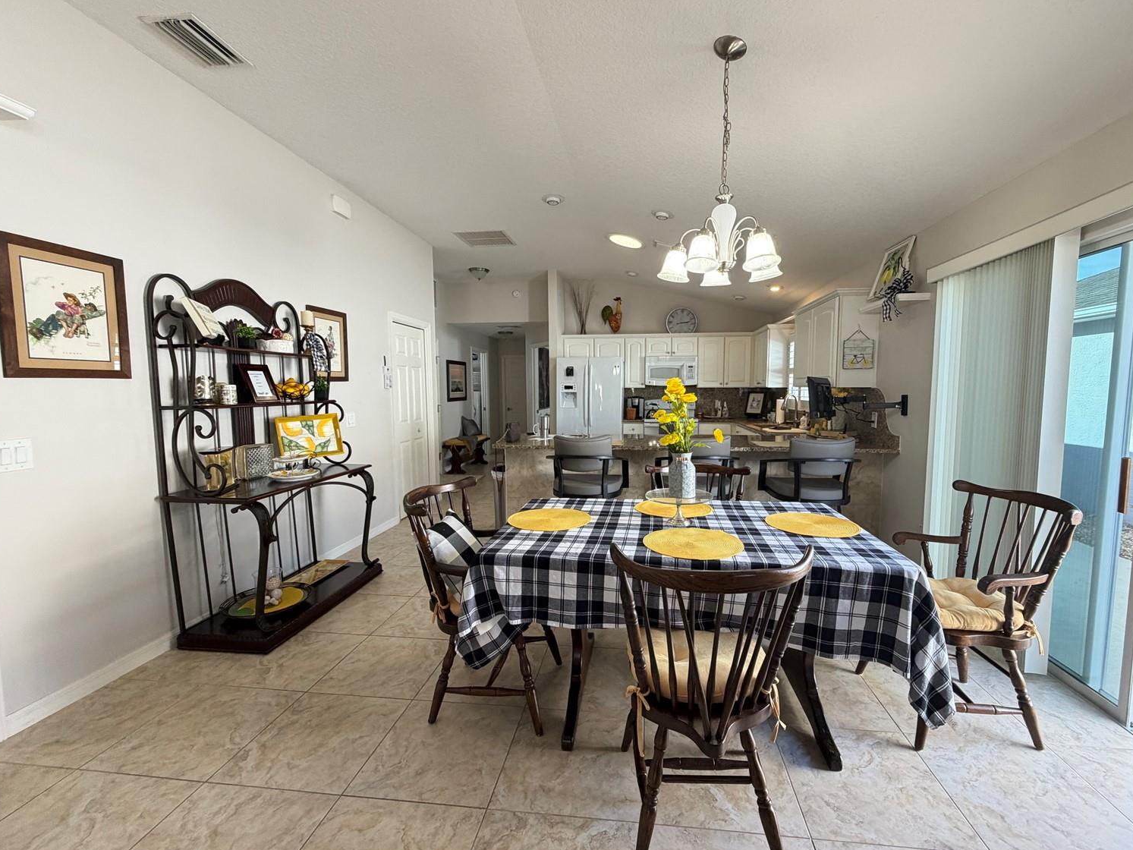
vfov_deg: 81.8
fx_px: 491
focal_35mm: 15
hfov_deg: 98.1
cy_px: 430
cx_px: 596
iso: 200
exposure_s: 1/60
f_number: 2.2
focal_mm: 2.22
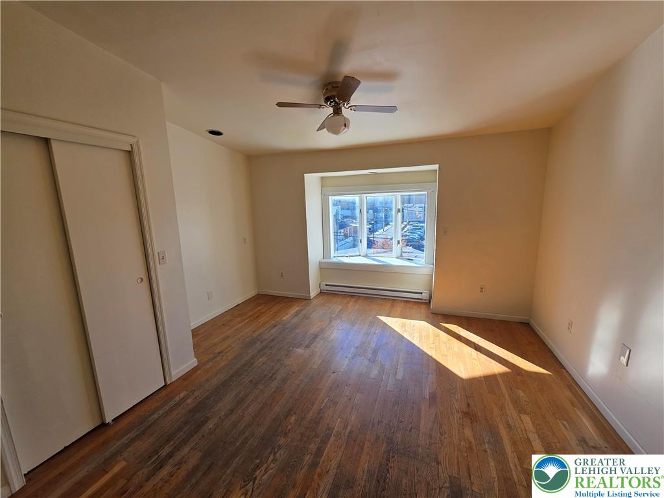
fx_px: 249
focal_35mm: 13
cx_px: 332
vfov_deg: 89.9
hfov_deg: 106.2
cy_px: 249
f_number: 1.9
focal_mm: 2.2
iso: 100
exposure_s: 1/719
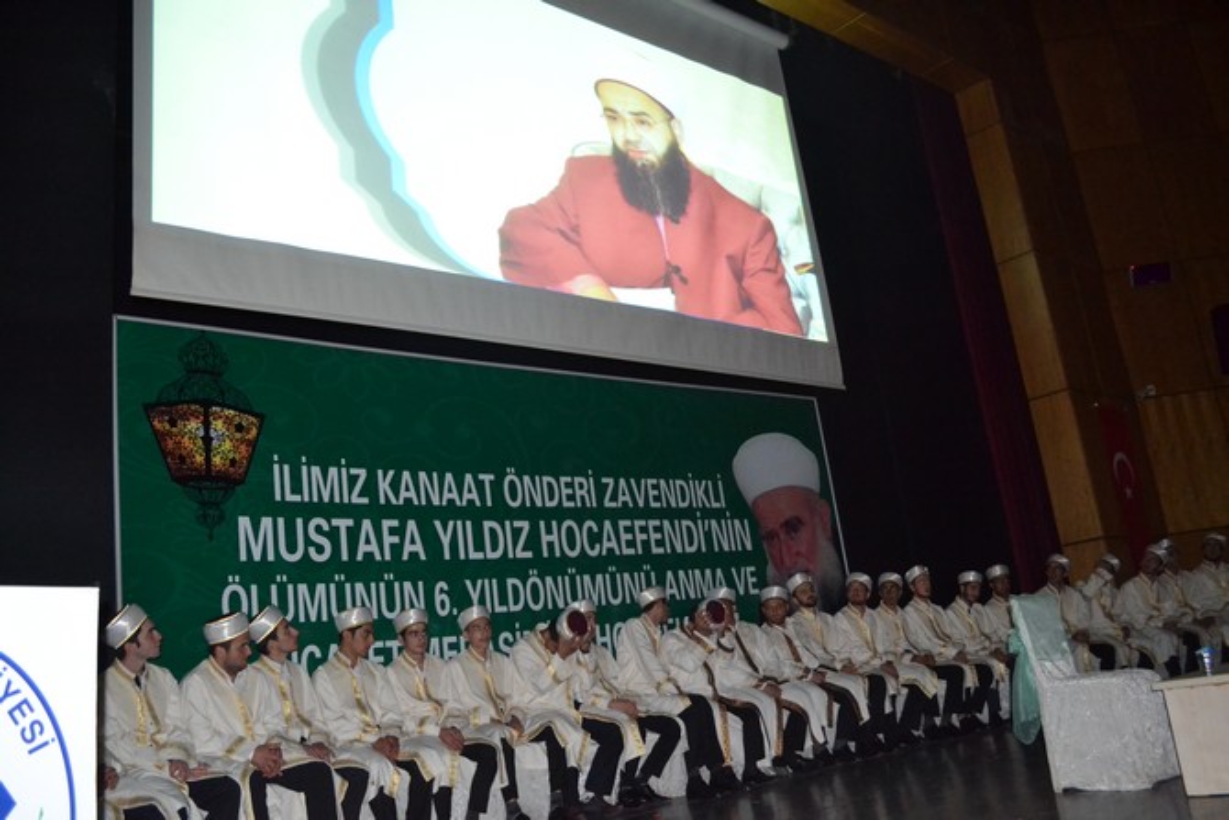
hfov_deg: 61.9
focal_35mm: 30
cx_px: 614
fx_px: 1024
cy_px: 410
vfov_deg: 43.6
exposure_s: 1/60
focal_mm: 20
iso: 3200
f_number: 3.8
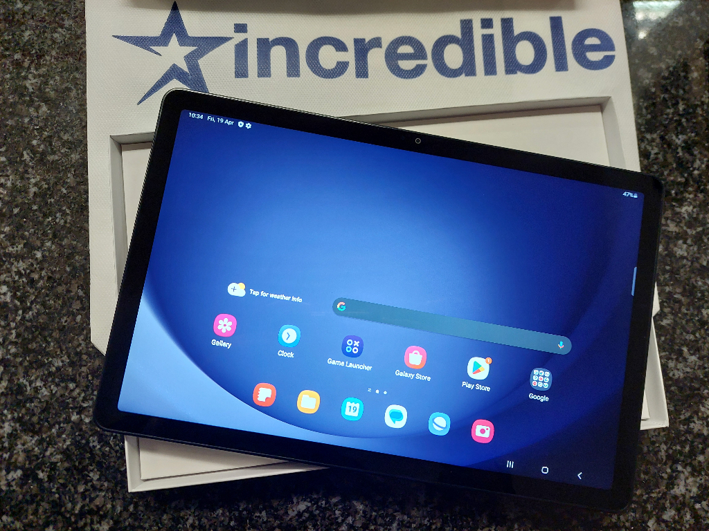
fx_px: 512
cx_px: 354
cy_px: 266
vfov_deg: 54.9
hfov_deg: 69.4
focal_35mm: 25
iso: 200
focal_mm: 5.23
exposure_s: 1/50
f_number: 1.8
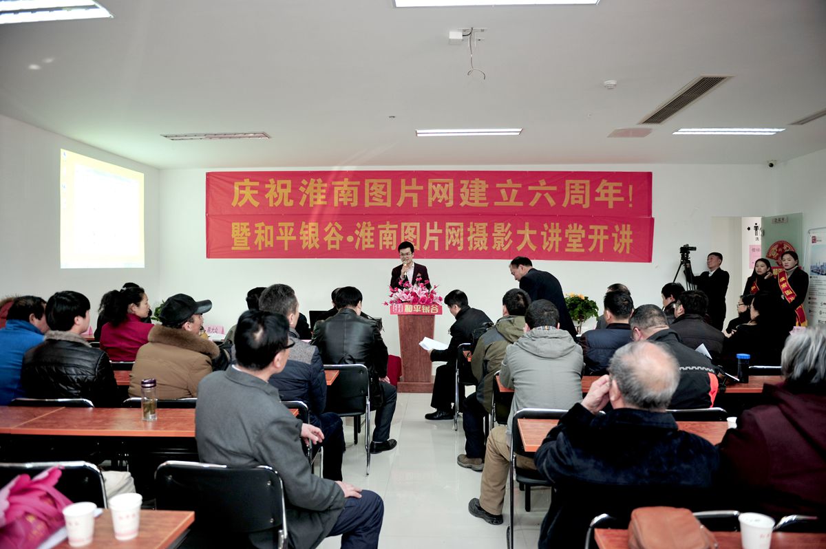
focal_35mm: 24
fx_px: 550
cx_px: 413
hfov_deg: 73.8
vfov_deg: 53.1
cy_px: 274
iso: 500
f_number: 2.8
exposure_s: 1/60
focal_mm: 24
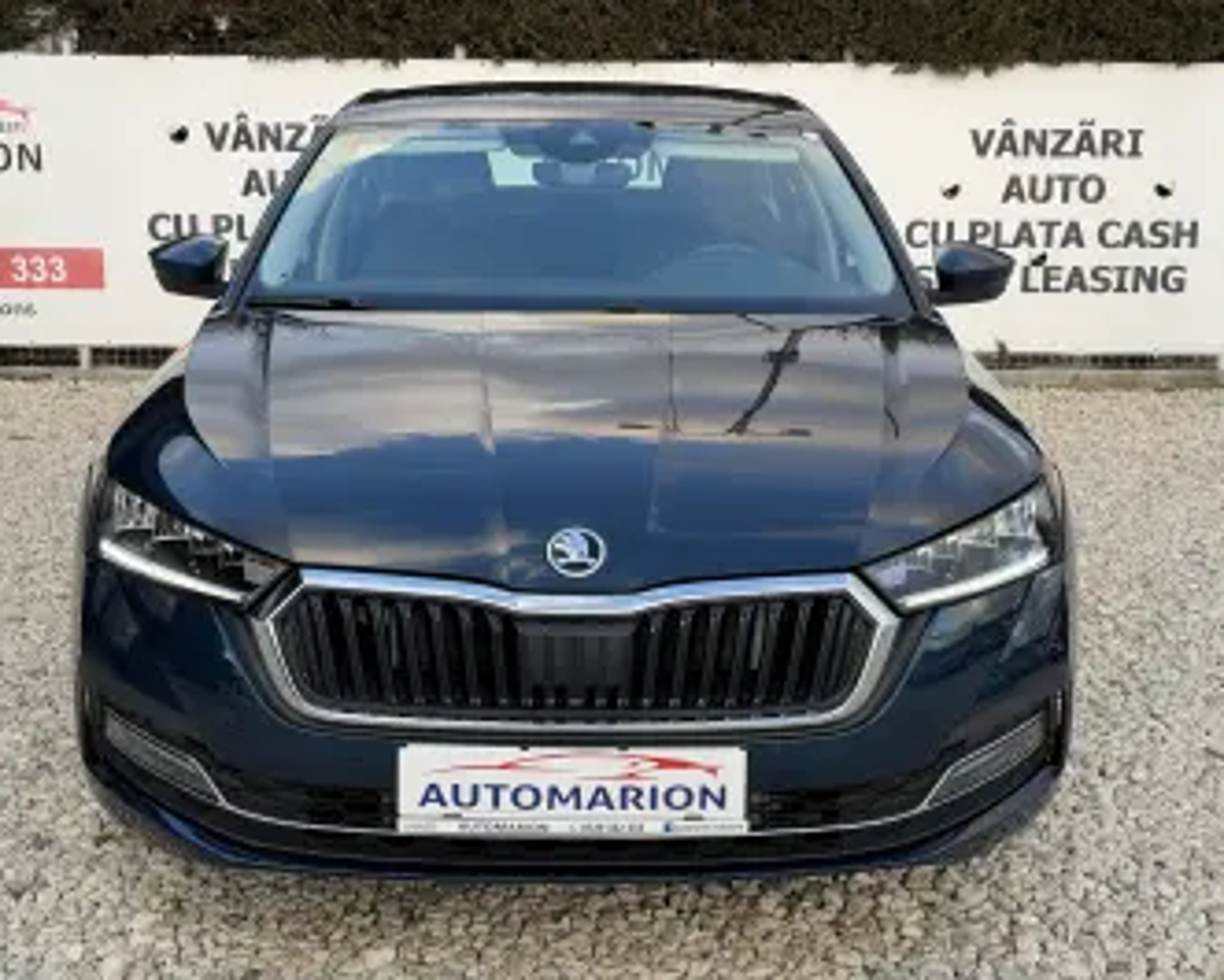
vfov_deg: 29.7
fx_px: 1848
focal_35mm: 51
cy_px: 484
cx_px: 599
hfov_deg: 36.6
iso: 64
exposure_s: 1/305
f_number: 1.78
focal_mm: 6.76
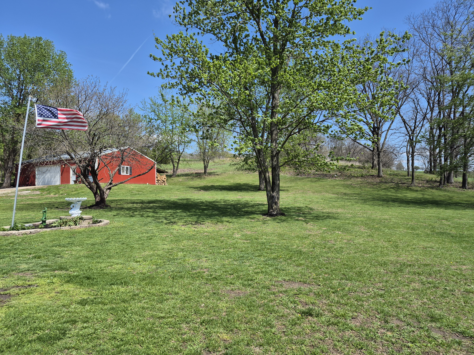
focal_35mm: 23
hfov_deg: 73.9
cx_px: 237
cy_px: 178
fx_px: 315
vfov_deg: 58.9
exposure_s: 1/1332
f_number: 1.8
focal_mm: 5.4
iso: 25
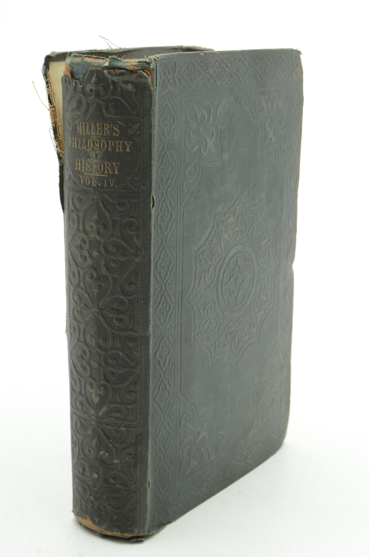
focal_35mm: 68
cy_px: 278
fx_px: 1042
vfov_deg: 29.9
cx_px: 184
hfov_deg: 20.1
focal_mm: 45
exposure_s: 1/125
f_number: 11
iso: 200
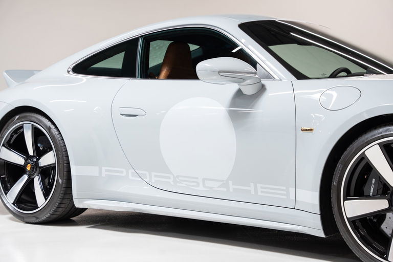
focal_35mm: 70
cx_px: 196
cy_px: 131
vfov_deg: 19.5
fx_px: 764
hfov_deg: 28.8
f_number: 5.6
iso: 400
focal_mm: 70
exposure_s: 1/6
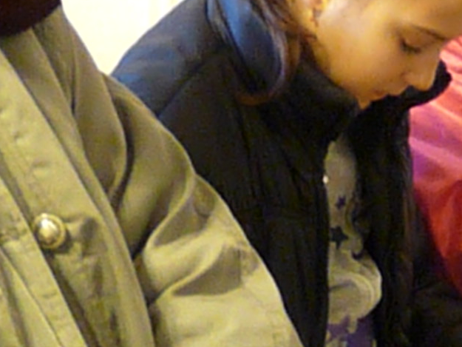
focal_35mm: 213
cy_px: 60
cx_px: 222
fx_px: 2843
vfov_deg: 7.0
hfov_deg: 9.3
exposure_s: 1/20
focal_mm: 11.5
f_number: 3.4
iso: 1600
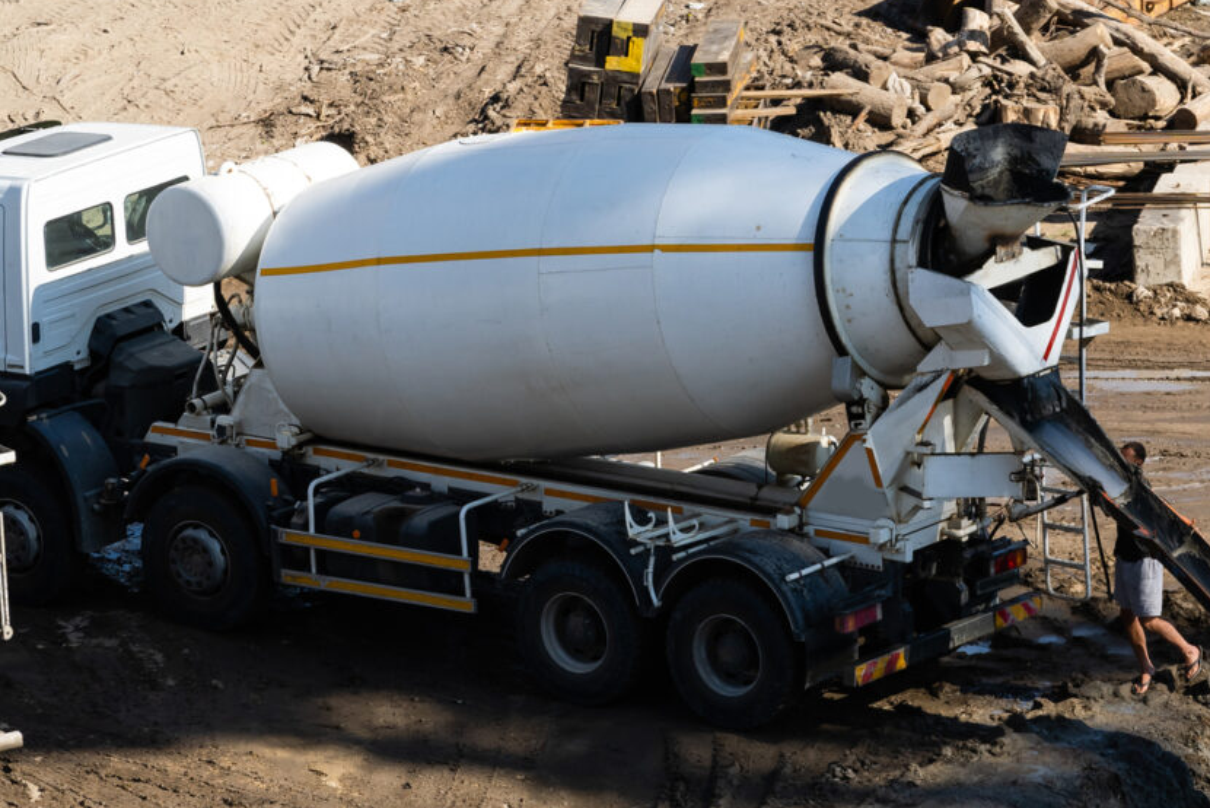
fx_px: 12440
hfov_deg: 5.6
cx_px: 641
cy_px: 518
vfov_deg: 3.7
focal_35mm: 370
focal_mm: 200
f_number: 9
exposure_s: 1/400
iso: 100
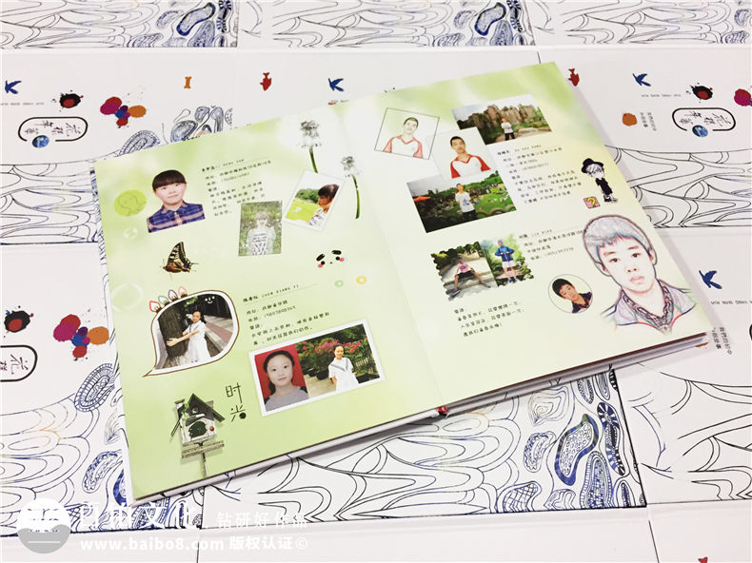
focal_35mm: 29
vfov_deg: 48.2
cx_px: 376
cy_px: 282
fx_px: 630
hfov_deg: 61.7
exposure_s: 1/33
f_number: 2.2
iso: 160
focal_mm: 4.15
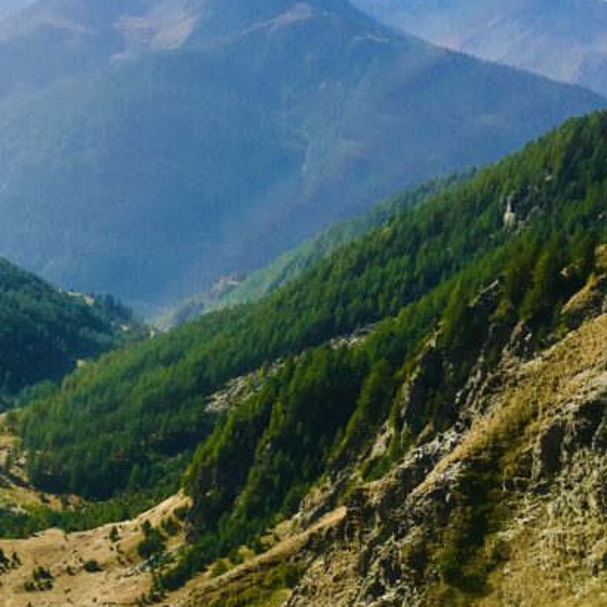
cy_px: 410
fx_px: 1270
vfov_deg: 26.7
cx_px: 12
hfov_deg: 25.6
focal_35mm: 64
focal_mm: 4.15
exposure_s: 1/1972
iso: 25
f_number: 2.2
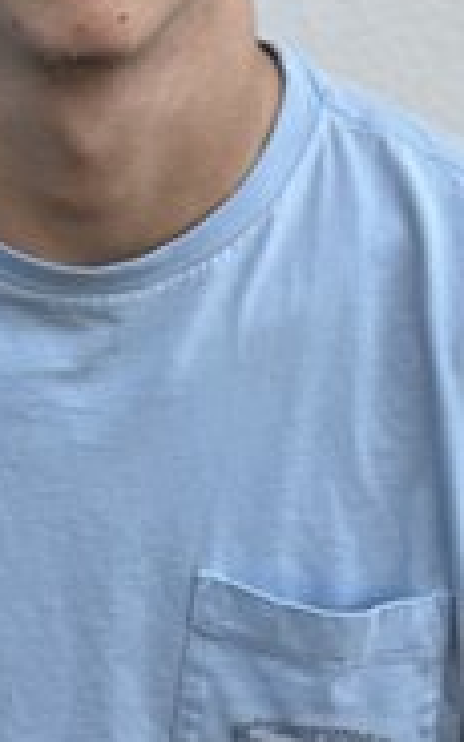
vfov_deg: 10.9
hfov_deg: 6.9
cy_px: -105
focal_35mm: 189
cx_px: 12
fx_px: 3824
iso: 80
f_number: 2.8
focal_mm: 9
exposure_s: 1/121
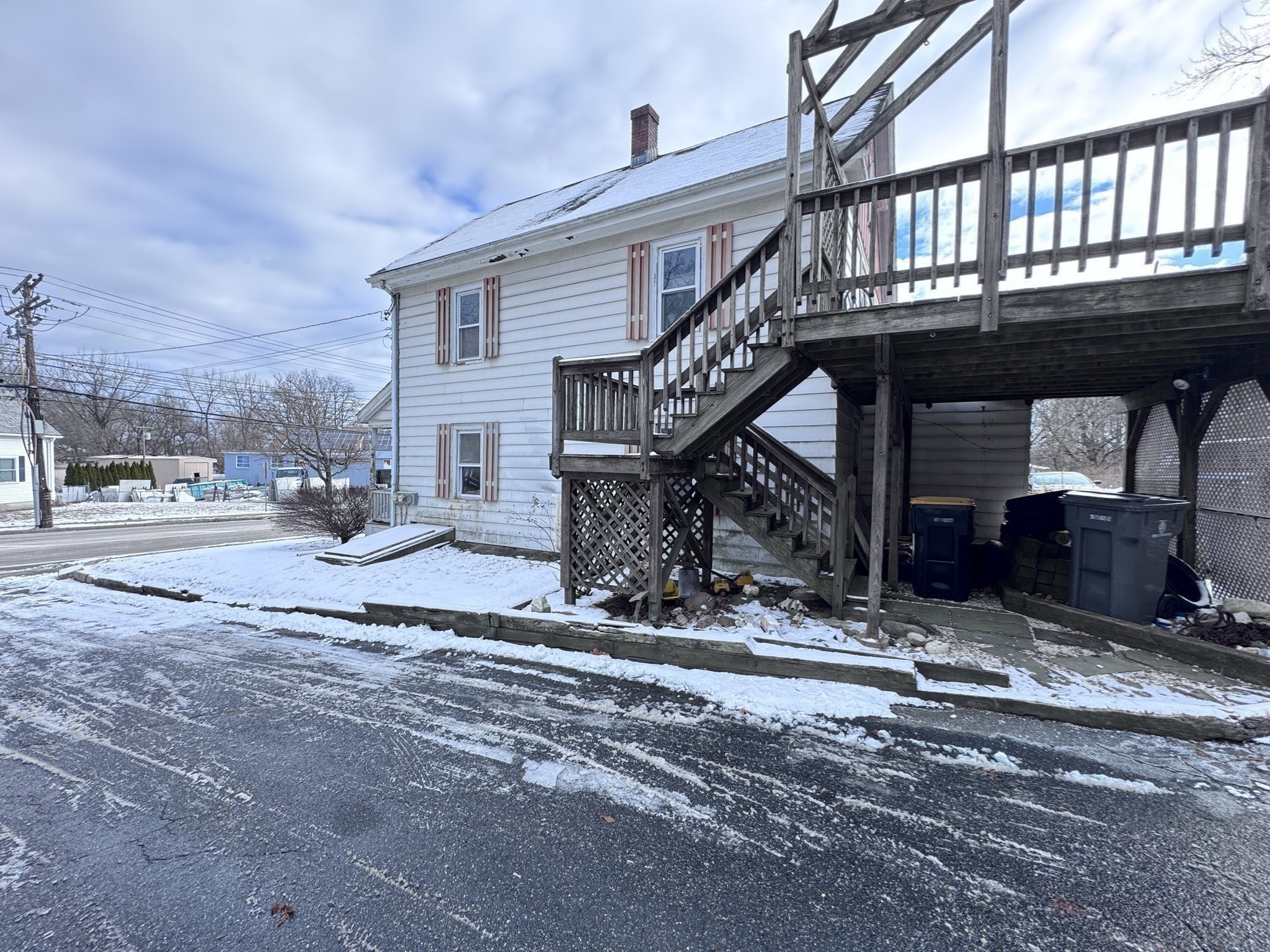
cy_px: 476
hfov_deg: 102.1
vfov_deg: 85.7
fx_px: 514
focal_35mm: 14
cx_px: 635
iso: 40
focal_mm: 2.22
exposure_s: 1/256
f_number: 2.2
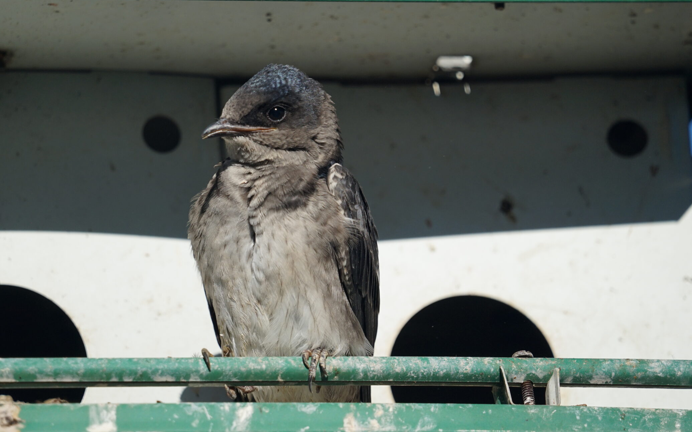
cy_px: 172
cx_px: 278
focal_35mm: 504
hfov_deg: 4.2
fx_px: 9504
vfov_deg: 2.6
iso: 400
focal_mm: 400
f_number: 6.3
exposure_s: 1/500
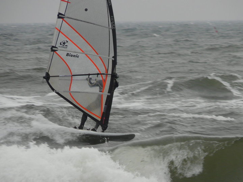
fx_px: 3068
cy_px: 91
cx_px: 122
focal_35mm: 437
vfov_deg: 3.4
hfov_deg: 4.5
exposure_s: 1/100
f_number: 3.6
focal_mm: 56.4
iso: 100
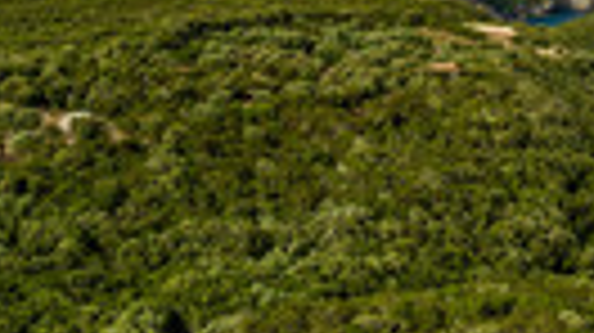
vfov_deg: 15.5
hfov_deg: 28.5
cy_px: -90
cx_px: 382
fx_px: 1165
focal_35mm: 74
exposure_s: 1/160
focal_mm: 12.3
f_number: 11
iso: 100
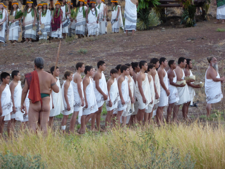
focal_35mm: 300
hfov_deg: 6.6
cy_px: 84
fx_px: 1950
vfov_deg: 5.0
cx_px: 112
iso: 400
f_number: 6.3
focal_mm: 53.8
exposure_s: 1/50
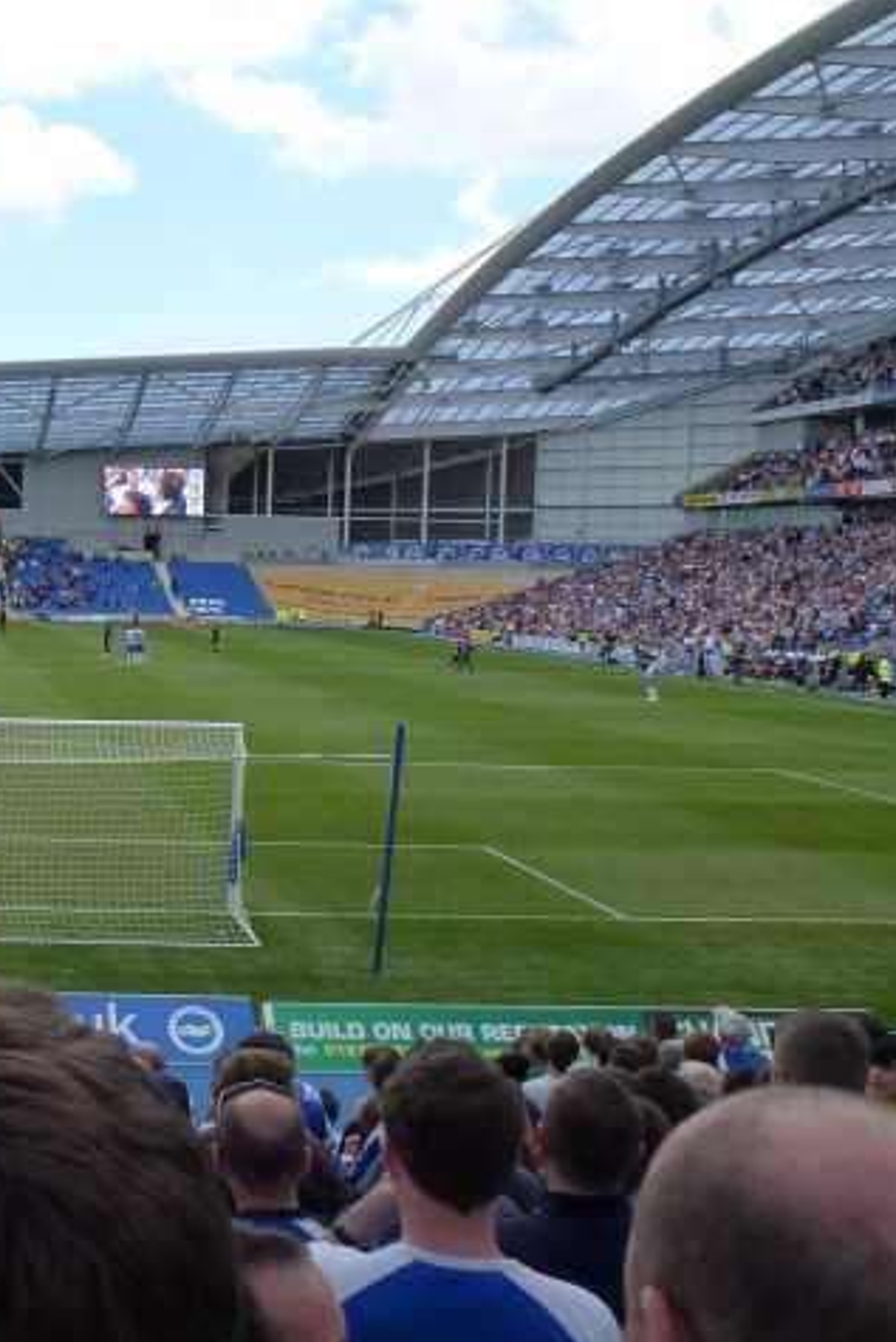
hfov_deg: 28.9
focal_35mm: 42
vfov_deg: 46.4
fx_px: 1567
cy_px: 664
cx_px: -85
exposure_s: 1/400
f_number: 4
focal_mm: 4.3
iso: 160
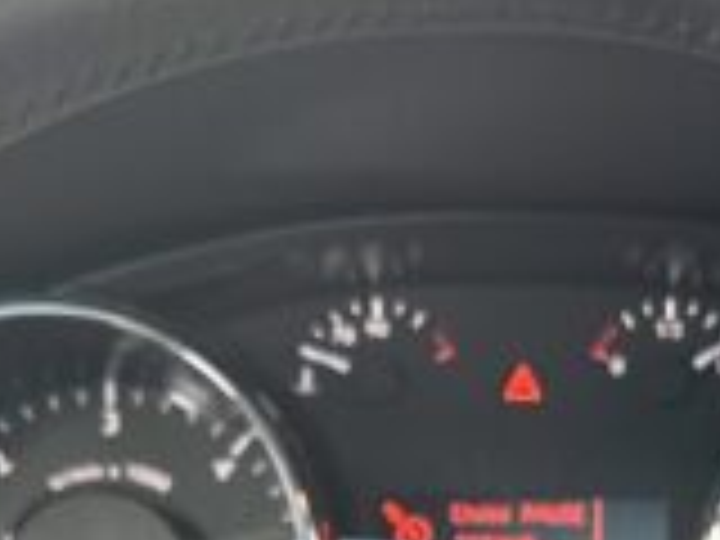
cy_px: 1044
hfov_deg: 16.3
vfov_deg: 11.3
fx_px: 2496
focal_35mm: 120
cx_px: 531
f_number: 1.78
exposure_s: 1/121
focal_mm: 6.86
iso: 200
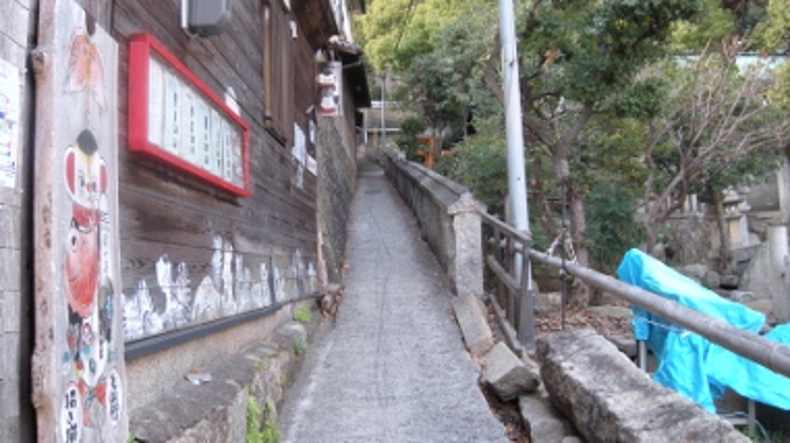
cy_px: 159
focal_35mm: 40
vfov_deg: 29.5
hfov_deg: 50.5
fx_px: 838
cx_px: 413
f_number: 3.8
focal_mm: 5.9
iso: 167
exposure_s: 1/54.4
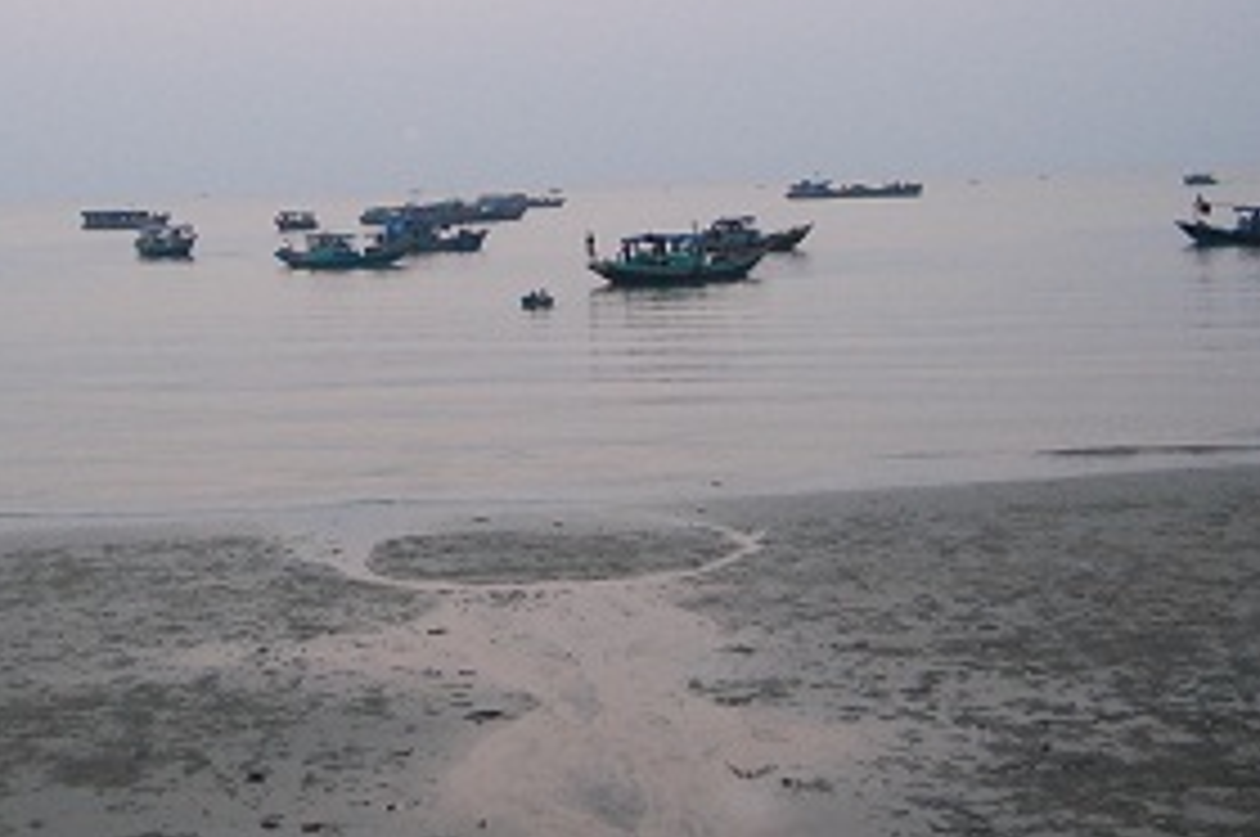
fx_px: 2063
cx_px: 320
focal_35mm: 59
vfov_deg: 22.5
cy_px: 117
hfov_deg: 33.3
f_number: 4
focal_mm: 22
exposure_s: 1/1000
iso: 1600
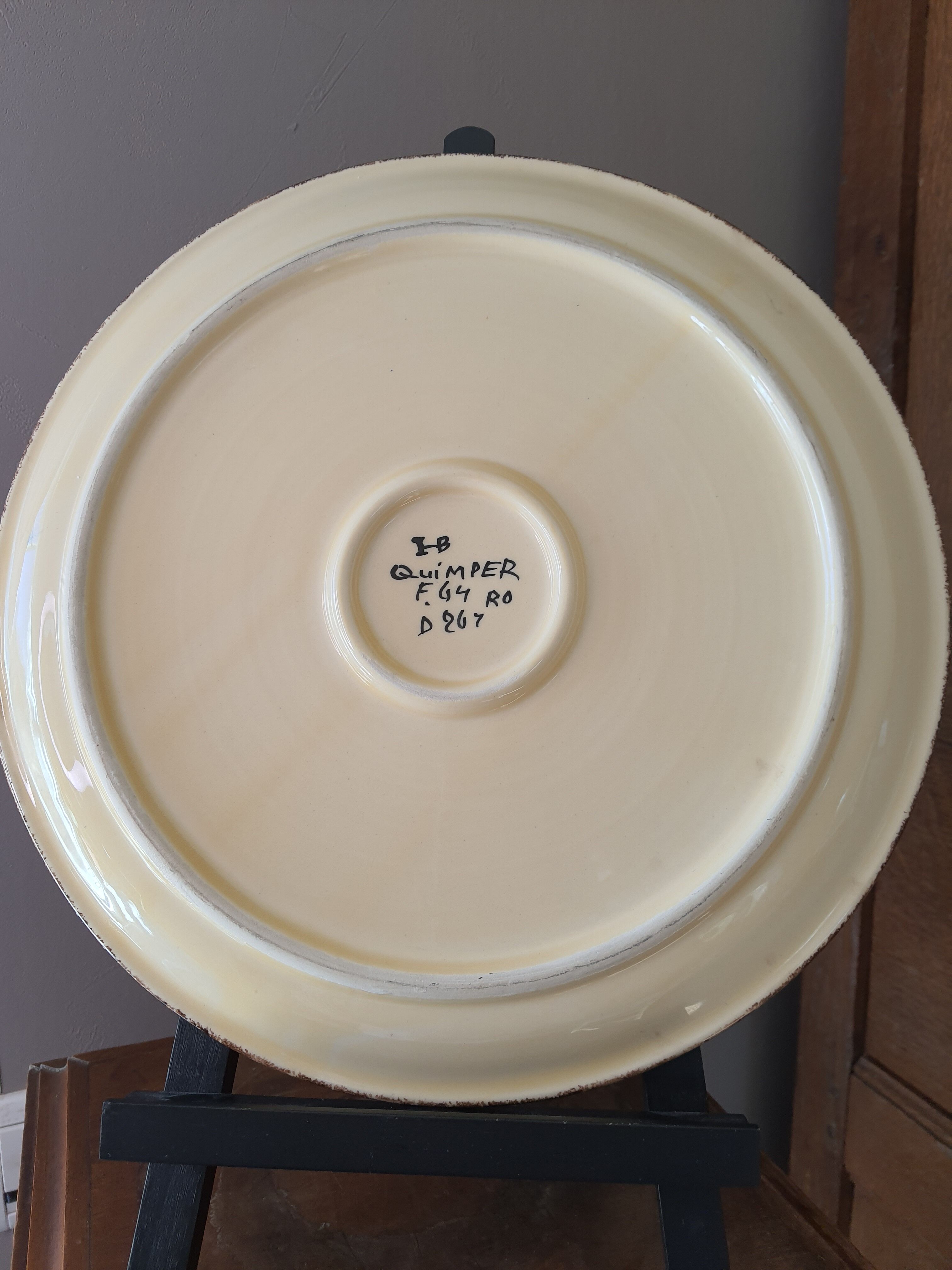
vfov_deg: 67.3
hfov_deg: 53.1
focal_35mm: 26
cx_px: 476
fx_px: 953
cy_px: 635
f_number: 1.7
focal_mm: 4.32
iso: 50
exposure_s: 1/100
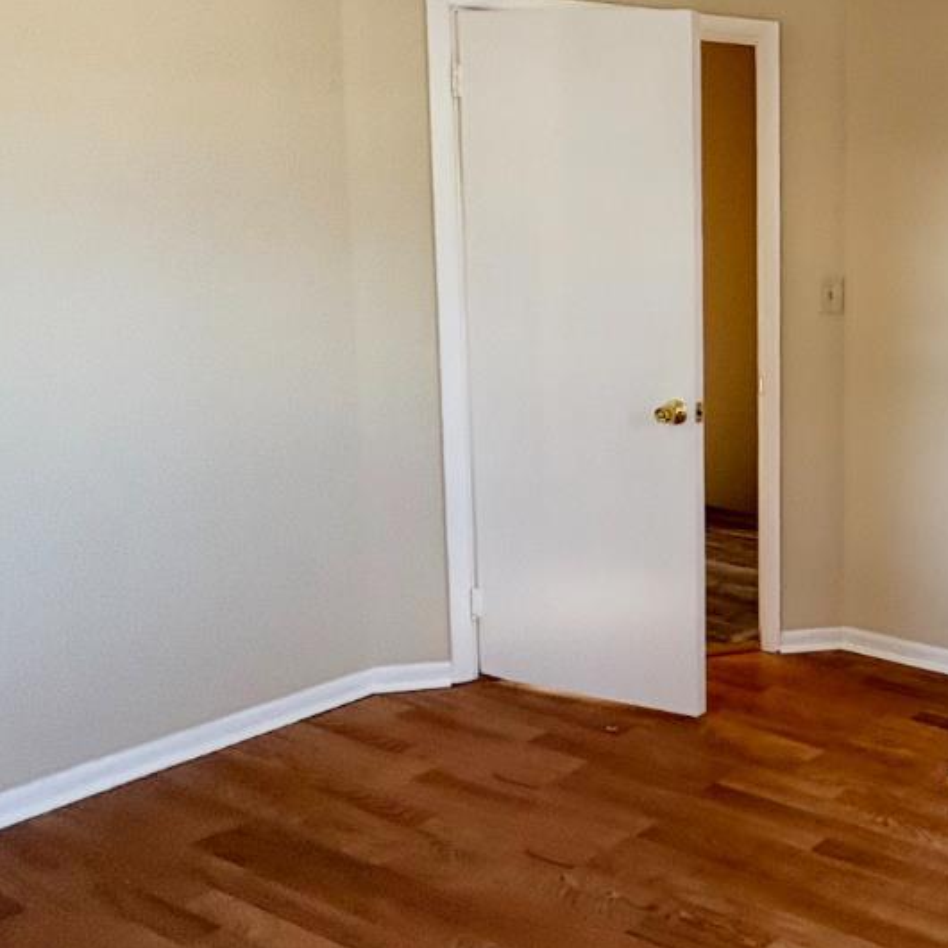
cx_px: 1213
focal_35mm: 35
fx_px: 1084
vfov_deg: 46.7
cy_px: 344
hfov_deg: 34.5
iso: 125
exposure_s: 1/99
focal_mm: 2.22
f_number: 2.2
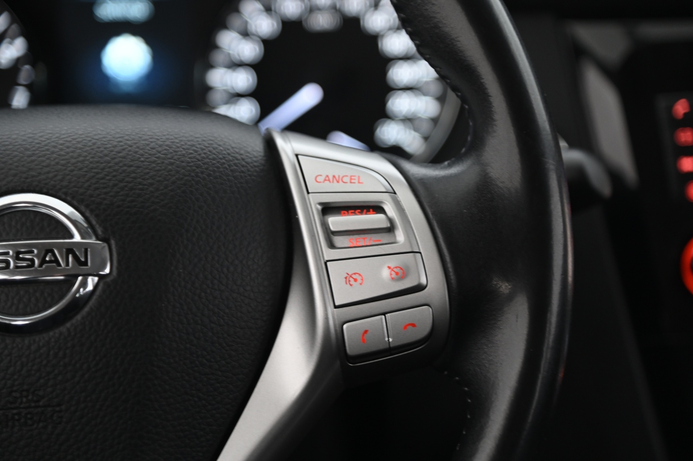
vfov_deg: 11.4
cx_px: 346
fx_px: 2308
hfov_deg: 17.1
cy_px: 230
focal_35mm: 120
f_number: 4
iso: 2000
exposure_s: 1/15
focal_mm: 120
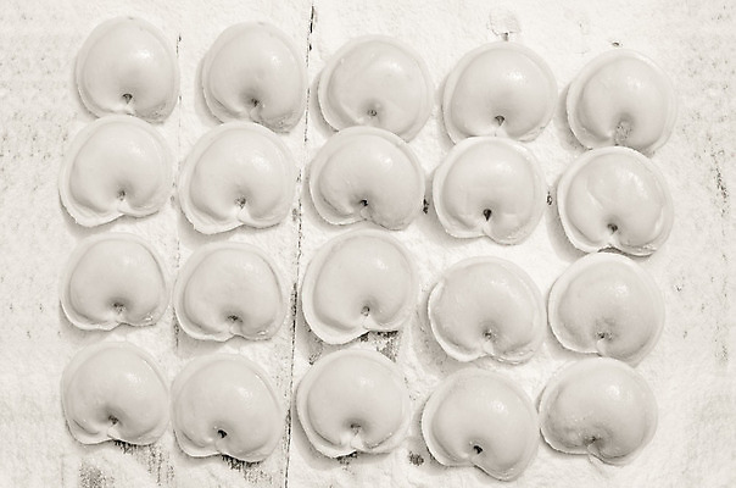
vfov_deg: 18.1
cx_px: 368
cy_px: 244
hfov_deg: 27.0
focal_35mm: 75
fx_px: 1530
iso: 100
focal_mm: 50
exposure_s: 1/50
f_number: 8
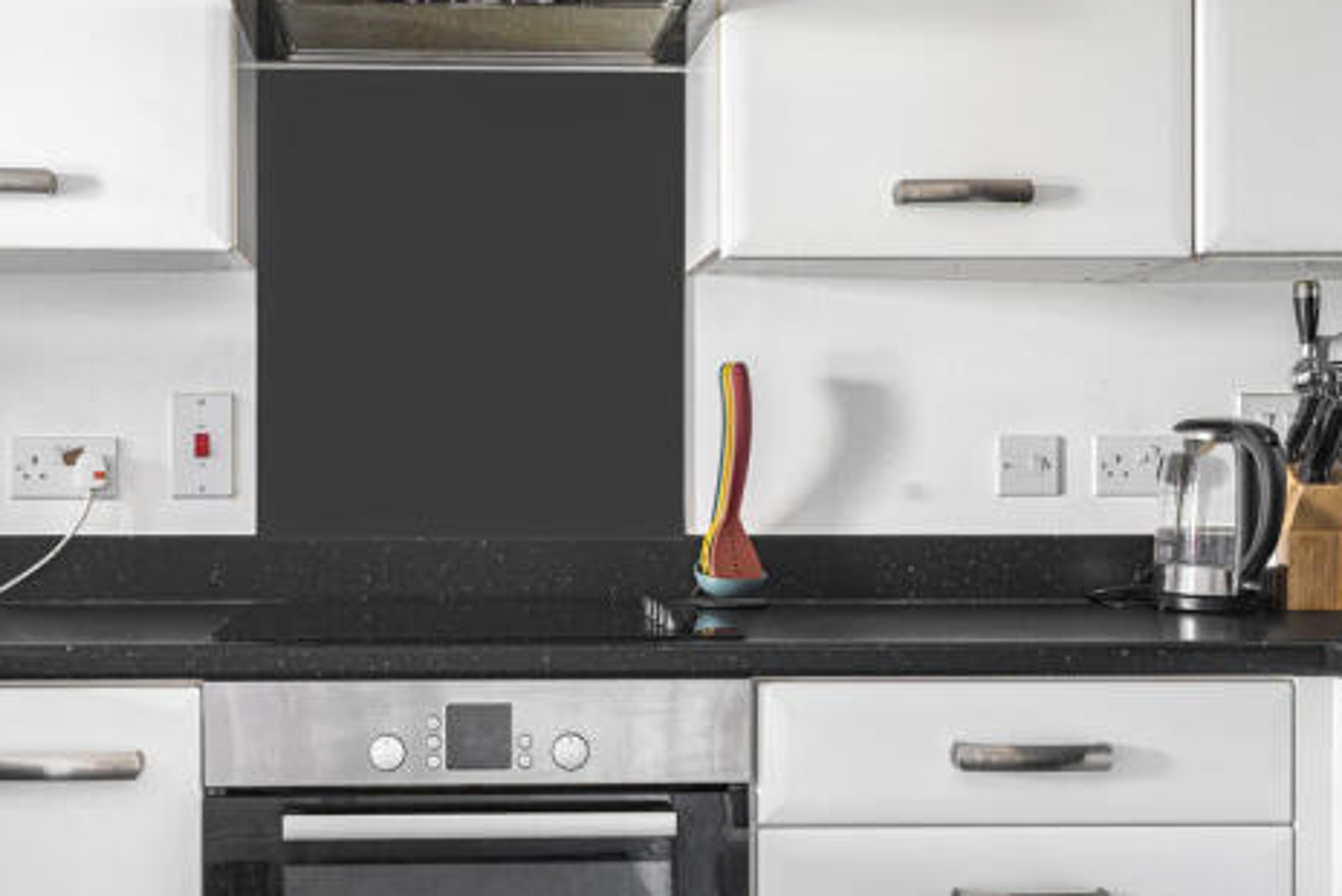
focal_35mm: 48
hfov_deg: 40.8
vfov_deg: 28.1
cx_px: 505
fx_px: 1790
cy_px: 455
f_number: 8
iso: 200
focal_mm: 34
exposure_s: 1/2
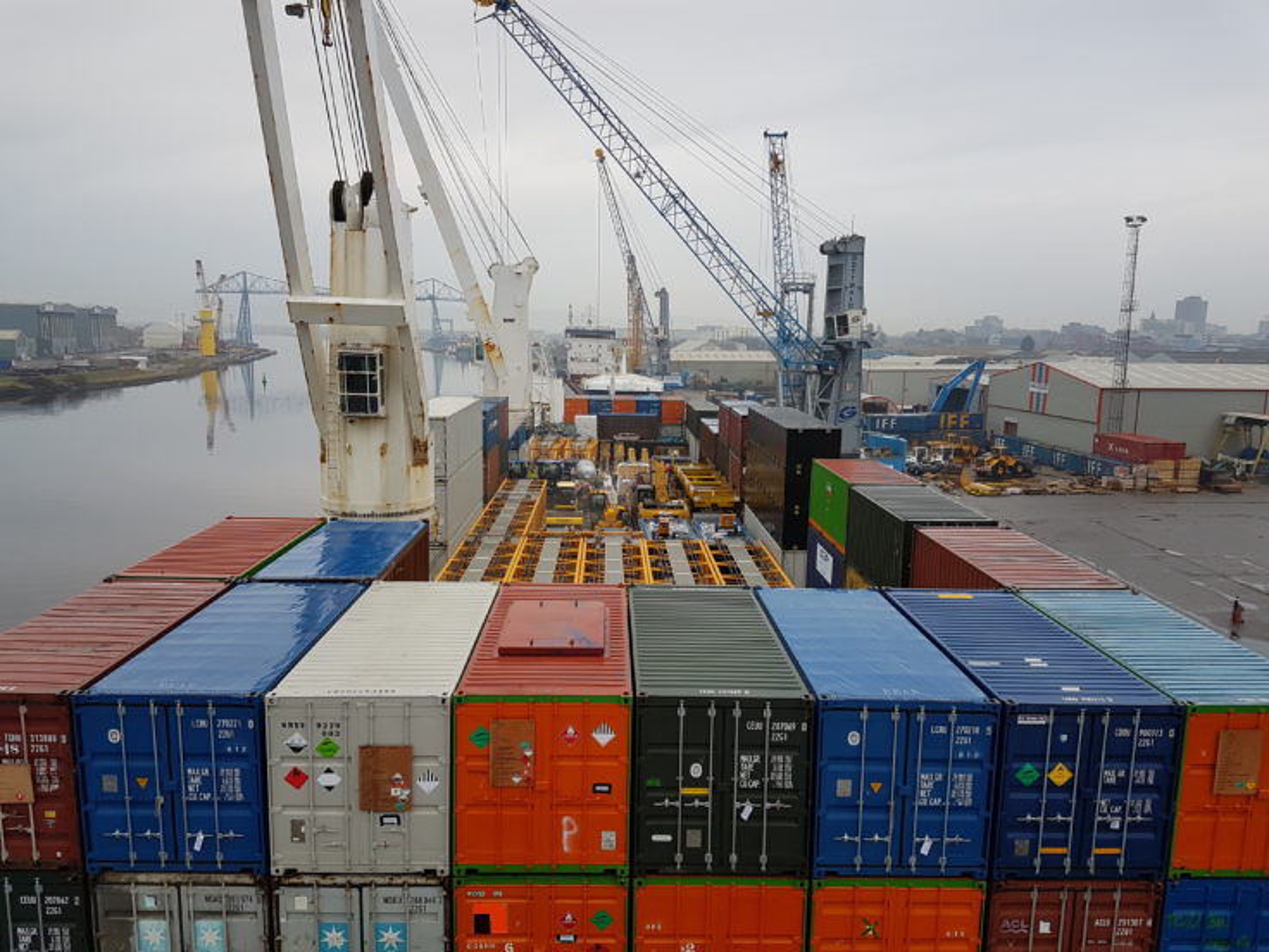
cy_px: 476
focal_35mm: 26
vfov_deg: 53.1
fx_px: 953
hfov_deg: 67.3
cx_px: 634
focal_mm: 4.2
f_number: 1.7
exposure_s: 1/100
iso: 40
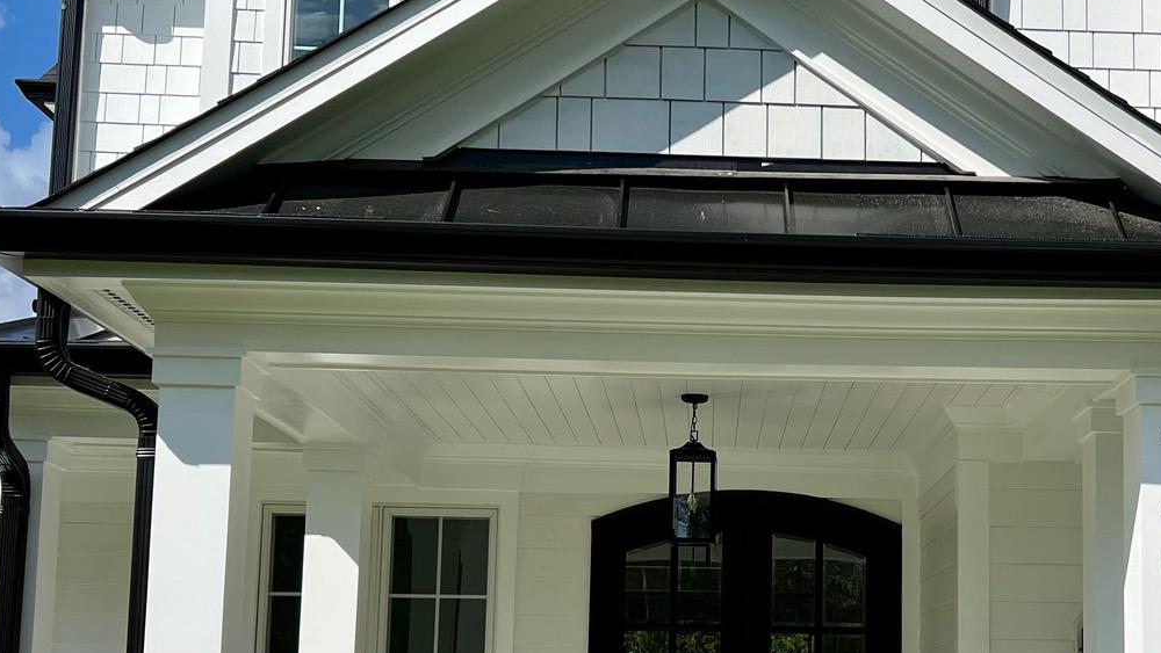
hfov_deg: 35.4
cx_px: 842
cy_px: 520
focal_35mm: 58
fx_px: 1786
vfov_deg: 20.5
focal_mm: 5.7
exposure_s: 1/5882
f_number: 1.5
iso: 50
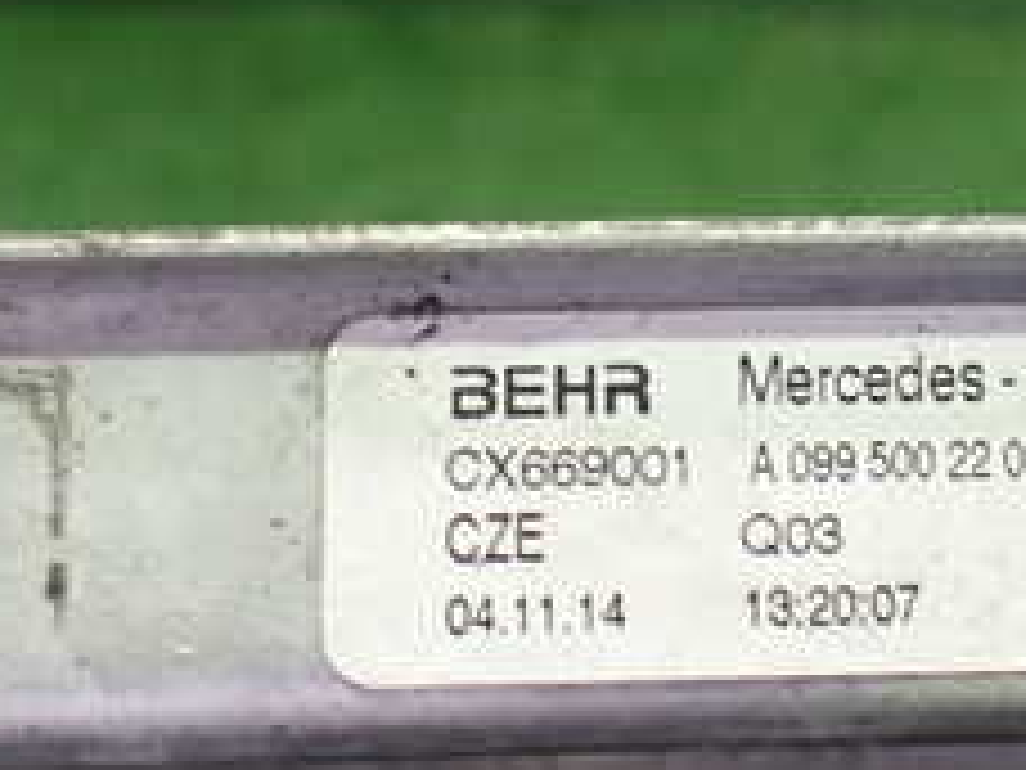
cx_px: 792
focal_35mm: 79
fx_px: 2342
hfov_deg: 24.4
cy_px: 369
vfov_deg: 18.7
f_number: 2.3
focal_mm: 5.4
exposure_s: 1/50
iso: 800
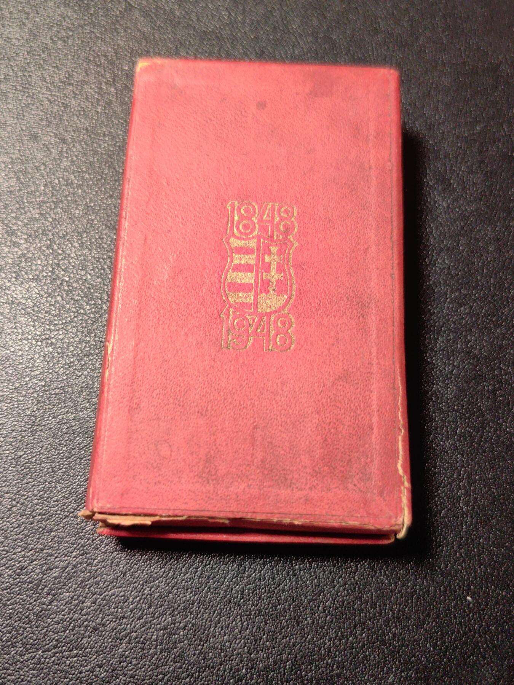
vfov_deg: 60.0
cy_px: 342
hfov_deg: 46.8
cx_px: 257
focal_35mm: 30
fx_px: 594
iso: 100
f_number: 1.4
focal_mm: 5.75
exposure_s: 1/100
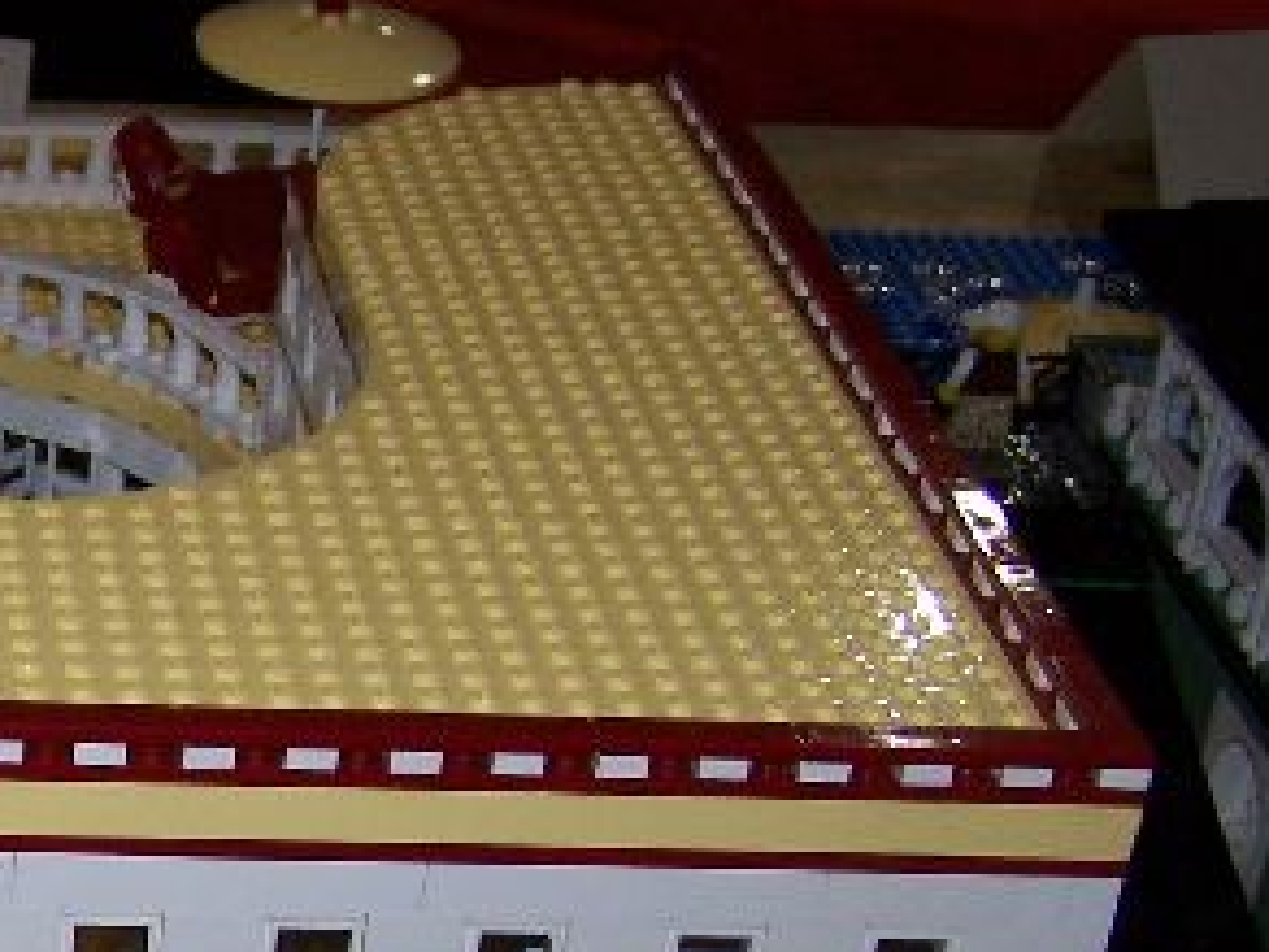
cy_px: 909
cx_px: -300
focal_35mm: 103
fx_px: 3776
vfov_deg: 14.2
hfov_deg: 18.0
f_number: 2.8
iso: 140
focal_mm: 6.3
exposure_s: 1/60
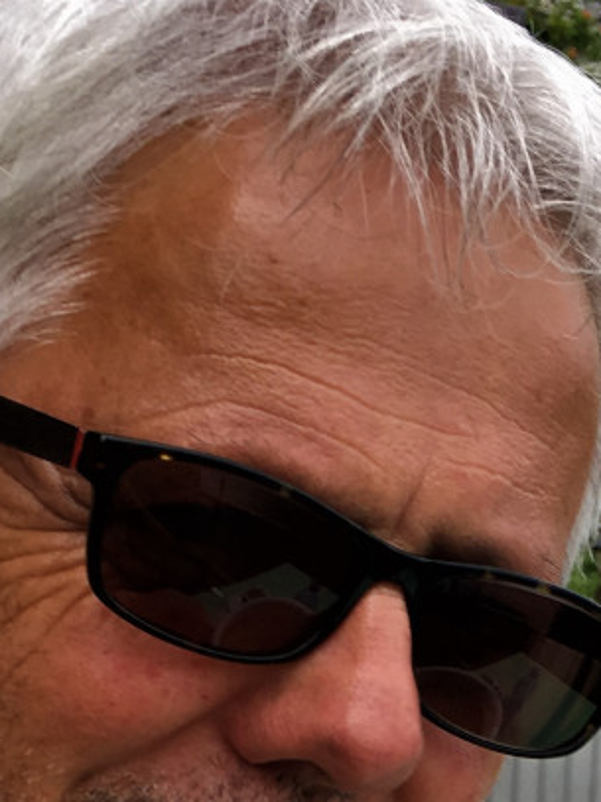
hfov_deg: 15.5
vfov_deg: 19.0
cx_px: 414
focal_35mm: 95
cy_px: 1075
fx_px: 2200
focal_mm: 4.15
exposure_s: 1/635
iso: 25
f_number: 2.2
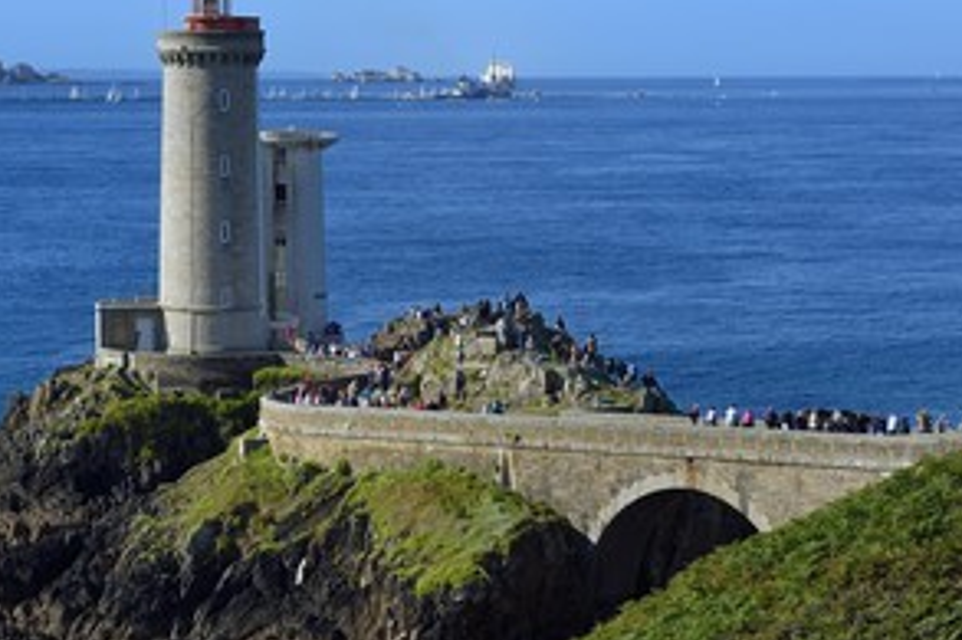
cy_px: 338
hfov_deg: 15.9
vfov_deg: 10.6
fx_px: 3445
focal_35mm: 129
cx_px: 338
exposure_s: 1/250
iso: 200
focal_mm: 90
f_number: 13
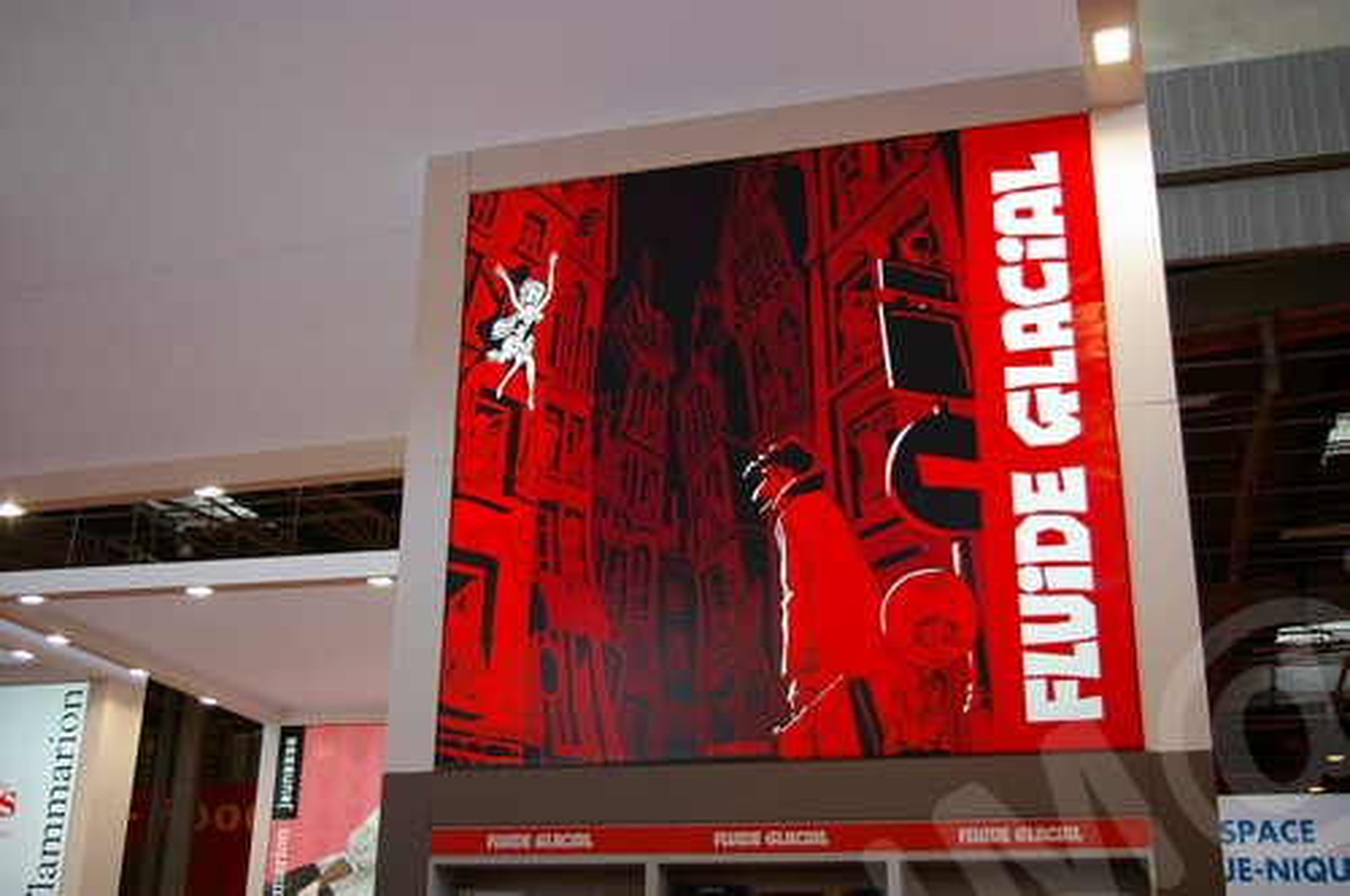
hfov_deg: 46.5
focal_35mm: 42
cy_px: 448
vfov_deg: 31.8
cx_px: 675
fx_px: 1573
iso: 200
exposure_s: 1/45
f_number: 4
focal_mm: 28
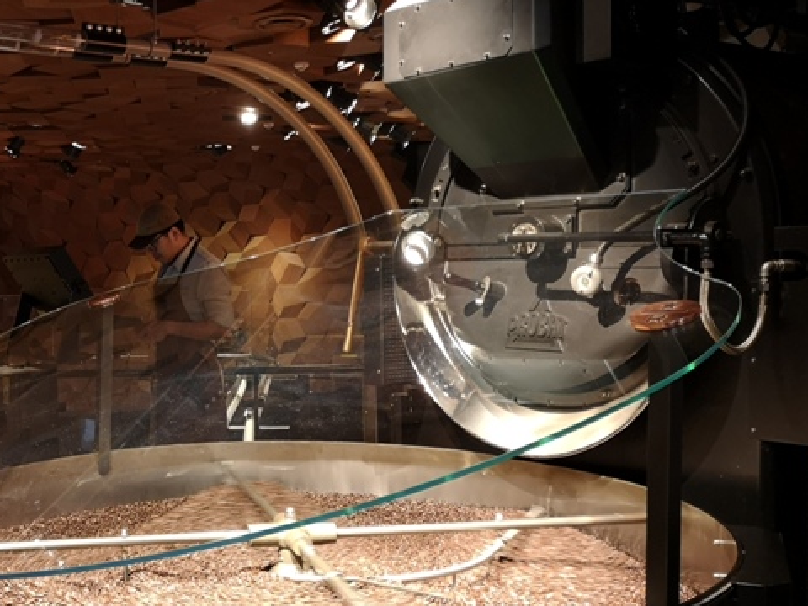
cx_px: 168
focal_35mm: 45
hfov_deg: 40.4
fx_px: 1050
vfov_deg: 32.2
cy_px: 313
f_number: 1.8
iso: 320
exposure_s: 1/33.3
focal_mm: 3.95
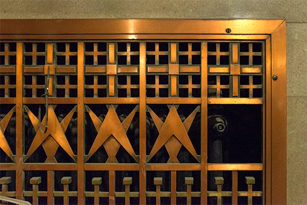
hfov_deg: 54.4
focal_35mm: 35
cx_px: 154
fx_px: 299
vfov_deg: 37.9
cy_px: 102
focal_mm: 35
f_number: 4.8
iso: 1250
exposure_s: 1/125
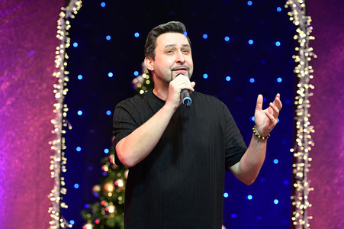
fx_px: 1337
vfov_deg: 9.8
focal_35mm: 140
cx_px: 172
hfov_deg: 14.7
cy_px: 114
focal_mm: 140
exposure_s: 1/250
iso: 1400
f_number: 4
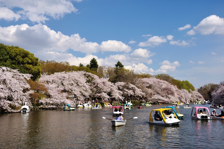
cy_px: 74
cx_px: 112
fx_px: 242
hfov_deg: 49.6
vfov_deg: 34.1
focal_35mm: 39
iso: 200
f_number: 8
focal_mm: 26
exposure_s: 1/320
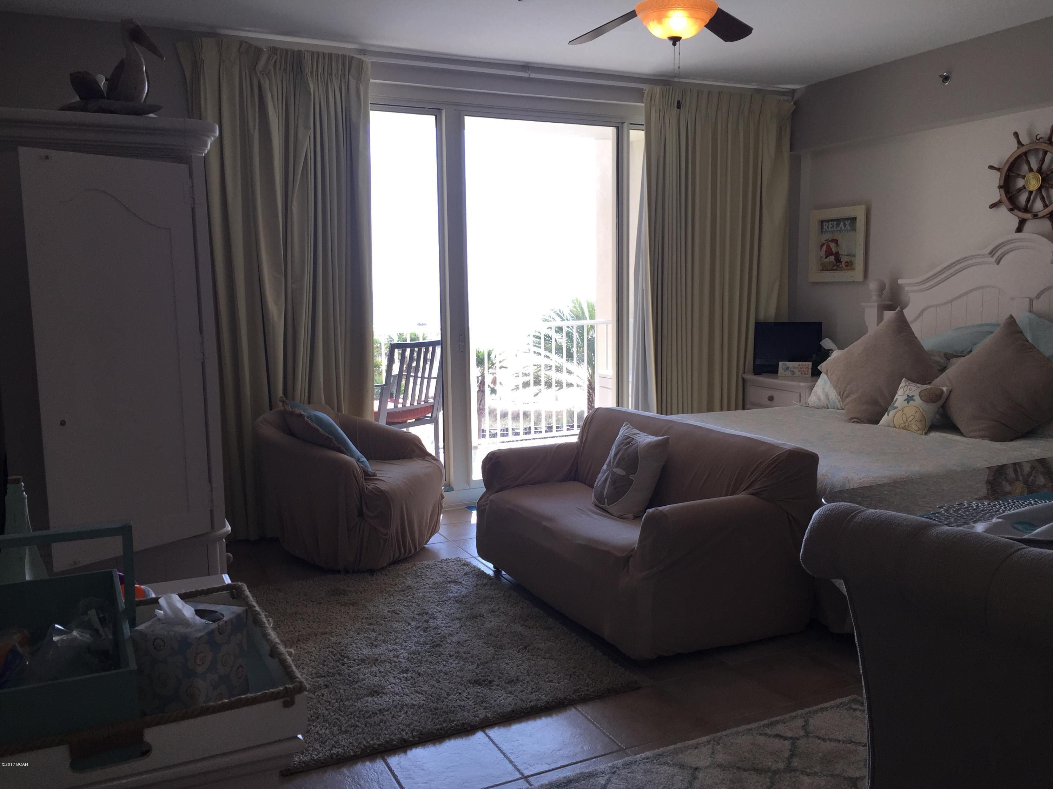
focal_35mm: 29
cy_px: 394
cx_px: 526
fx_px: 882
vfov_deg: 48.2
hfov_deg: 61.7
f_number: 2.2
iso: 32
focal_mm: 4.15
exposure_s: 1/120
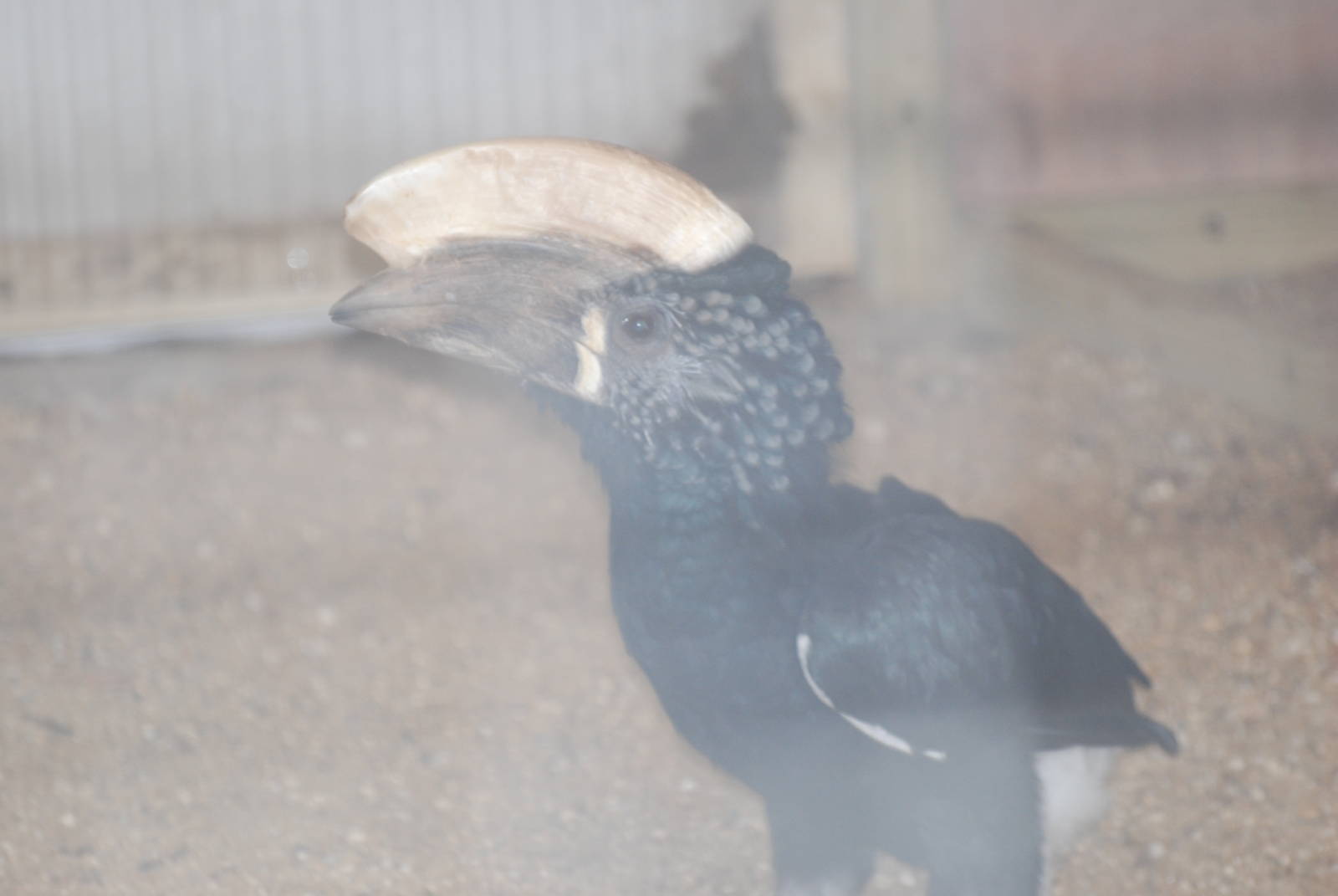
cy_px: 448
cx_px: 669
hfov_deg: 6.2
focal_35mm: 330
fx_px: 12279
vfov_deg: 4.2
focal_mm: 220
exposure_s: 1/60
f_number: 5.3
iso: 500
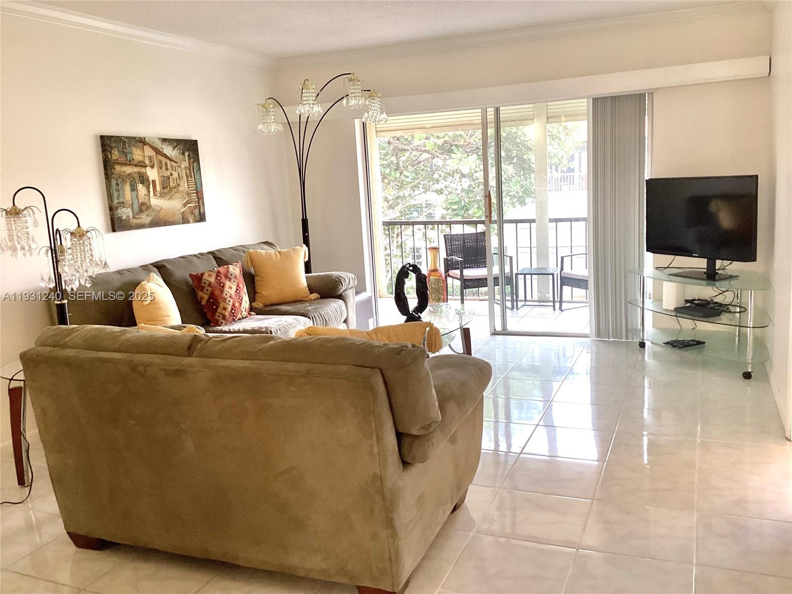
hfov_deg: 58.4
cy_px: 297
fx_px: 709
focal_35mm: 31
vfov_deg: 45.4
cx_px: 396
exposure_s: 1/60
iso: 100
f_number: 2.4
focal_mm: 3.3
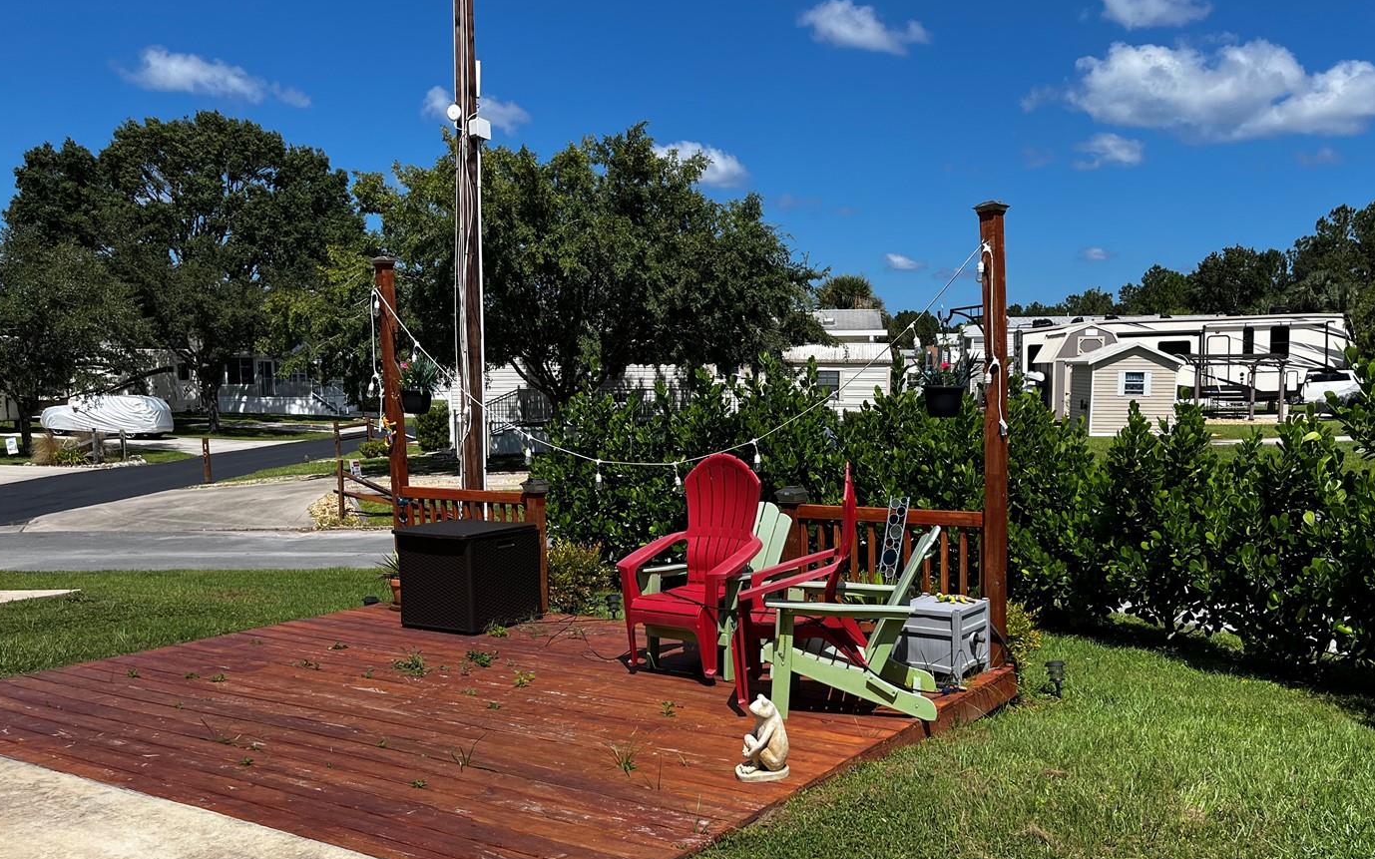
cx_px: 774
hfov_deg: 59.5
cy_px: 547
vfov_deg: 39.1
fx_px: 1199
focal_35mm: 32
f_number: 1.6
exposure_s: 1/4310
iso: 50
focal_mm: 5.1
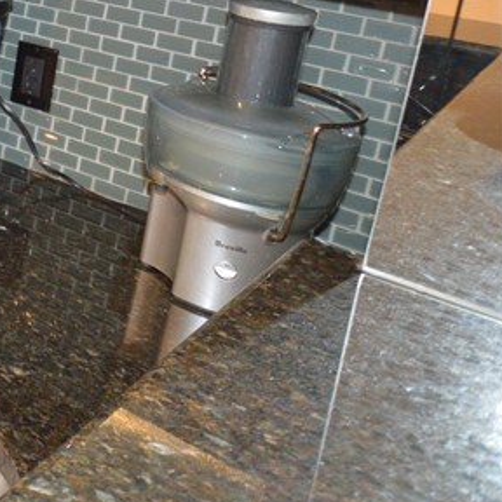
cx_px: -440
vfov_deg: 31.5
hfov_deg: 20.9
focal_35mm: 48
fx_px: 788
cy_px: -44
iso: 800
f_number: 4
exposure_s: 1/60
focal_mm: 10
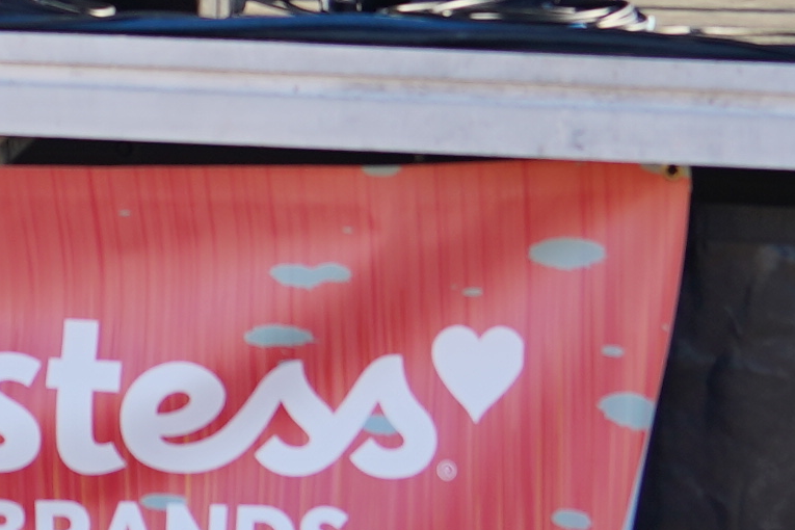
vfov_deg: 2.3
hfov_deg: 3.5
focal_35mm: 588
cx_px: -1256
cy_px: -404
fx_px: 12984
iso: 100
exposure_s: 1/125
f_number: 5
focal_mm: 75
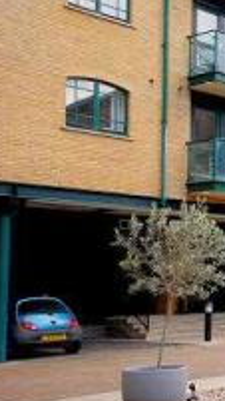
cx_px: 458
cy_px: 135
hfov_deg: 13.7
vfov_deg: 28.4
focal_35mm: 74
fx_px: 785
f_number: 5.6
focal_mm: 20
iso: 250
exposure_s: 1/60
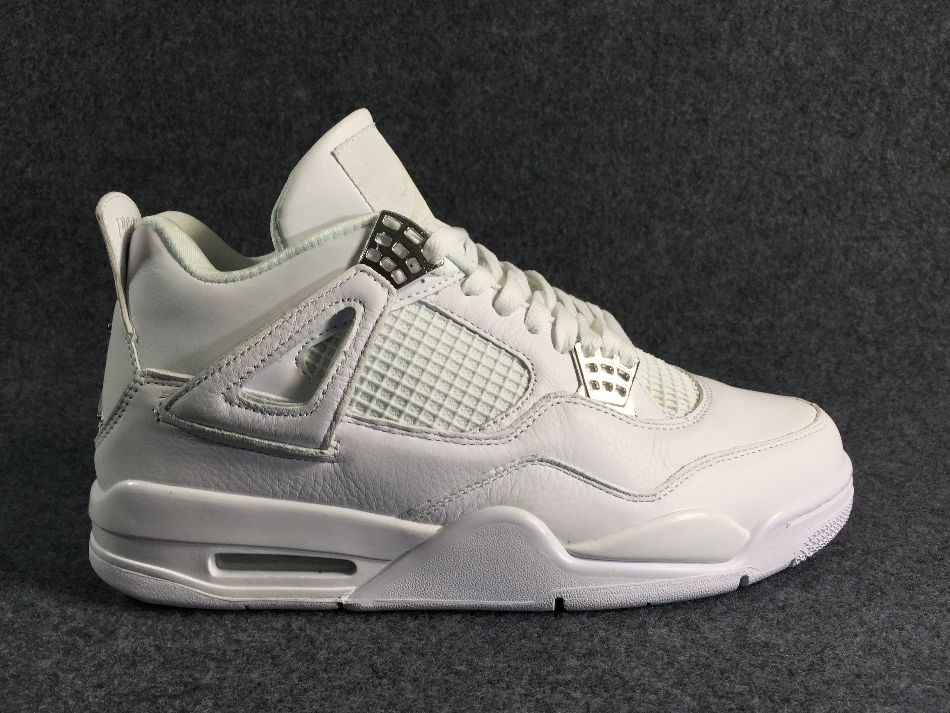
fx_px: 796
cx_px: 475
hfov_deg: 61.7
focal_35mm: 29
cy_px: 356
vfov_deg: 48.2
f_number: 2.2
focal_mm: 4.15
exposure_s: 1/118
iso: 32
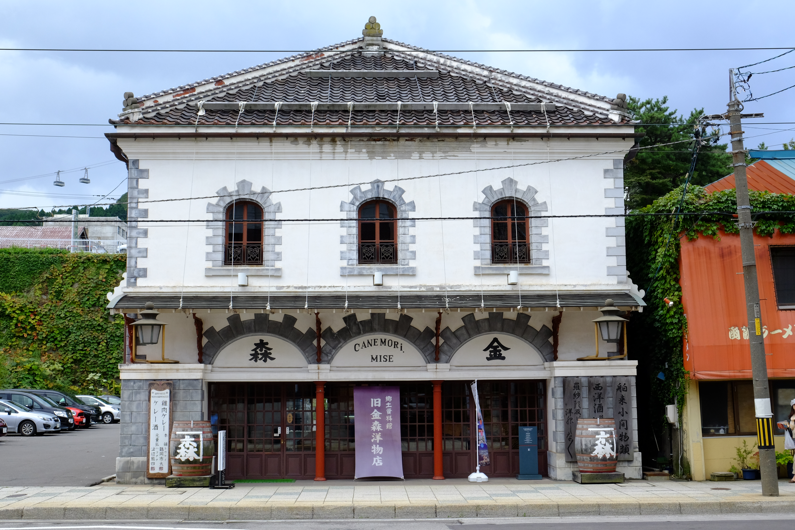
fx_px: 994
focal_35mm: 45
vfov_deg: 29.9
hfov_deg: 43.6
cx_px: 381
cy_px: 248
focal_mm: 27.7
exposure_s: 1/450
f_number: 8
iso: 800
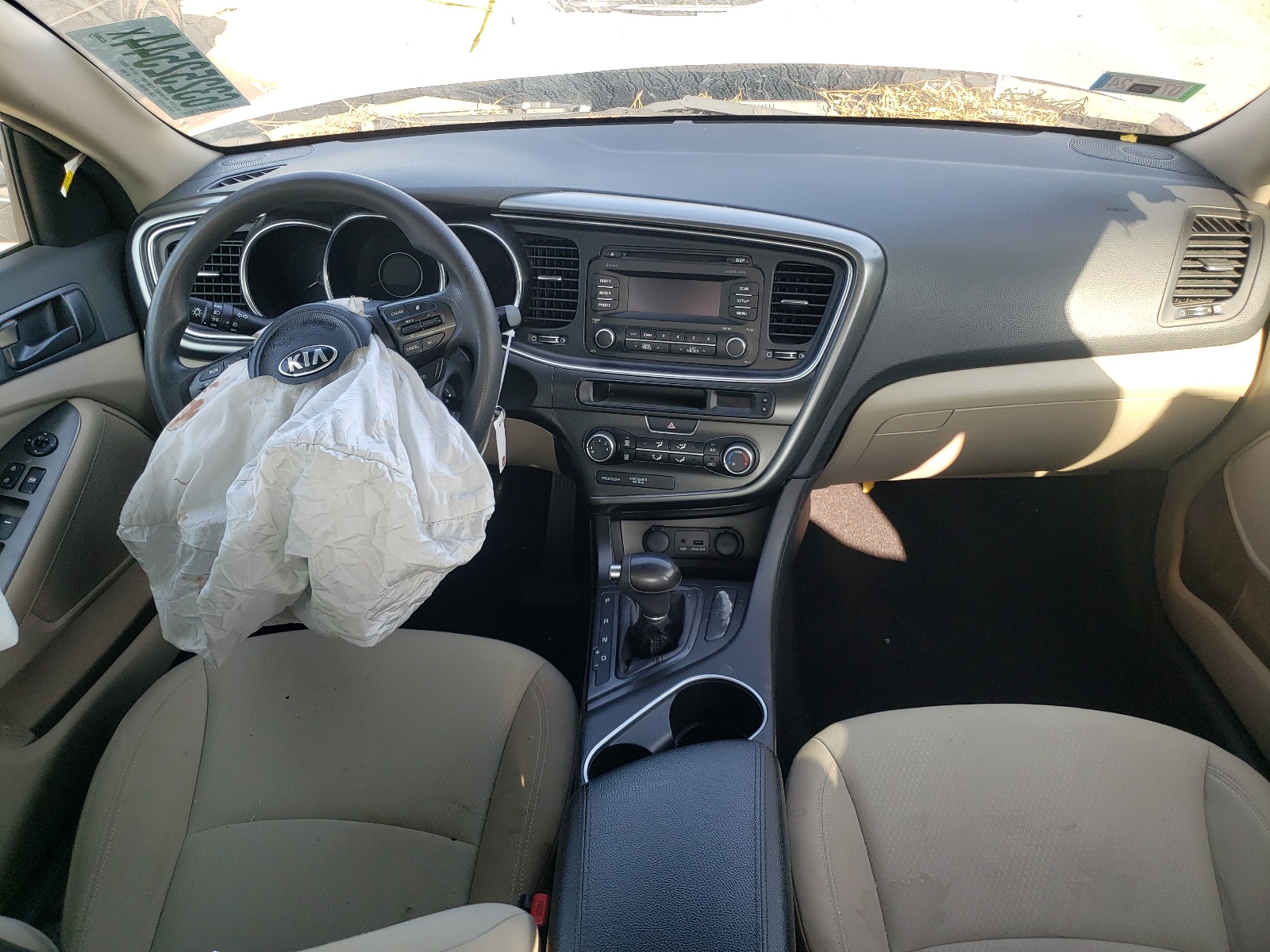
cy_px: 476
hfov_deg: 67.3
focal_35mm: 26
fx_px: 954
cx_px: 635
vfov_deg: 53.1
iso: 50
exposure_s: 1/208
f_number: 1.5
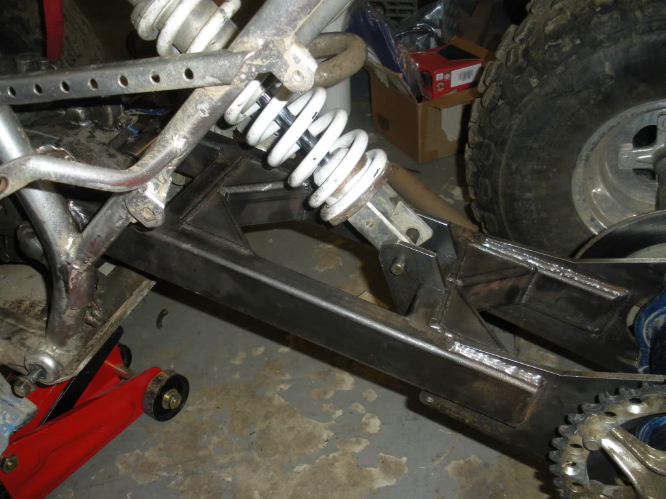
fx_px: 693
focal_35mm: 36
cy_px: 250
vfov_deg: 39.7
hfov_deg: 51.4
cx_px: 333
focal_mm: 6.3
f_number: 3.5
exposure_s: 1/31
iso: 64
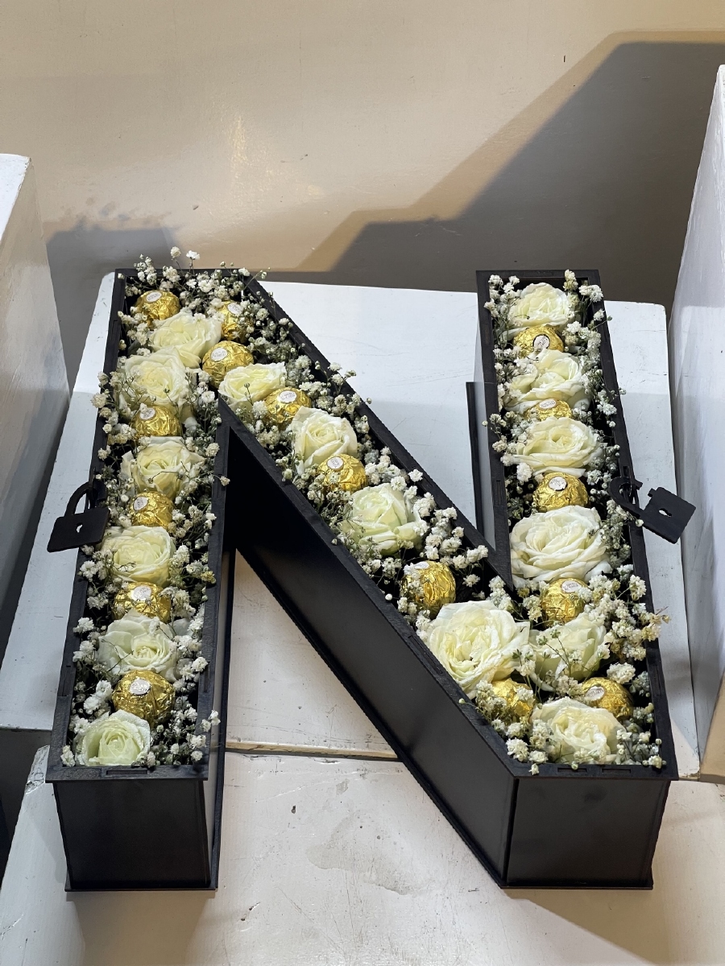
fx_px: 1787
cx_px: 362
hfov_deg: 22.9
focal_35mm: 64
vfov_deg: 30.3
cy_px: 483
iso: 100
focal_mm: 7.5
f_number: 2.2
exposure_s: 1/100
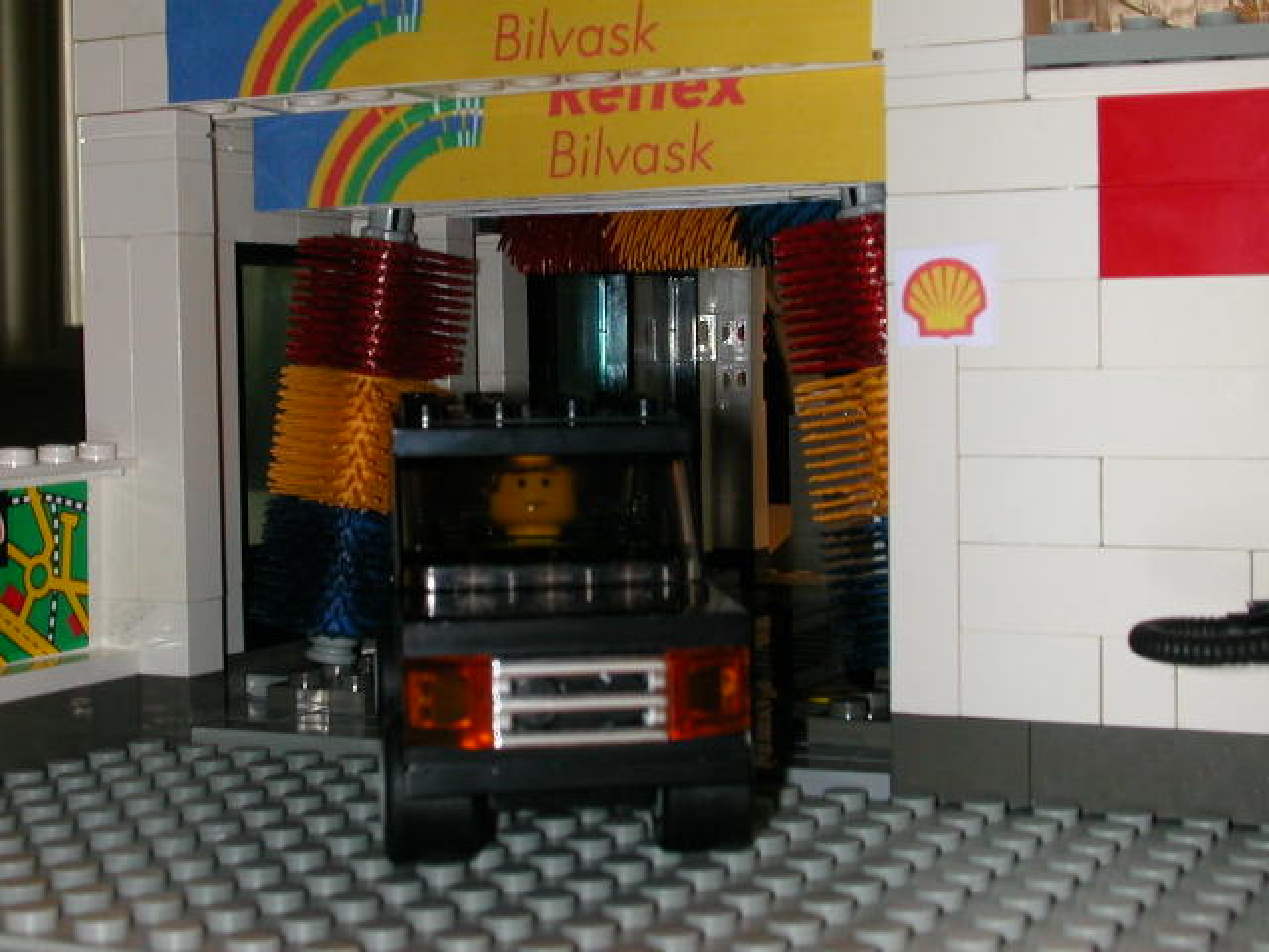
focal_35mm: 64
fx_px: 2346
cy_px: 476
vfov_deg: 22.9
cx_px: 634
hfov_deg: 30.3
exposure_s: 1/59.9
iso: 100
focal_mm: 9.7
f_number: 5.9
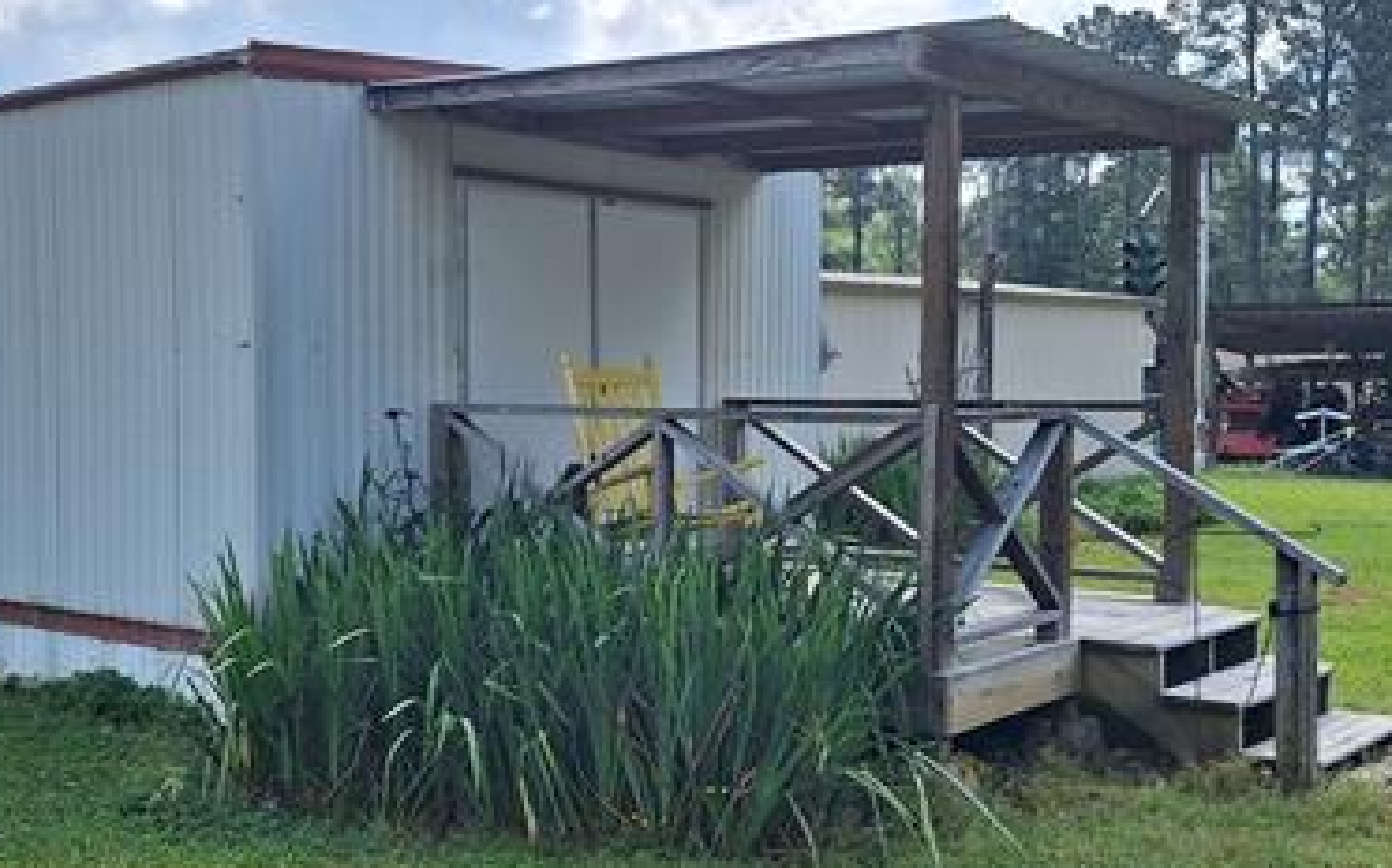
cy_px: 468
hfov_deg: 46.6
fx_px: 1592
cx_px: 483
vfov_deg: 30.5
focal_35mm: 42
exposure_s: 1/1325
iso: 40
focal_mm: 5.54
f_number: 1.8
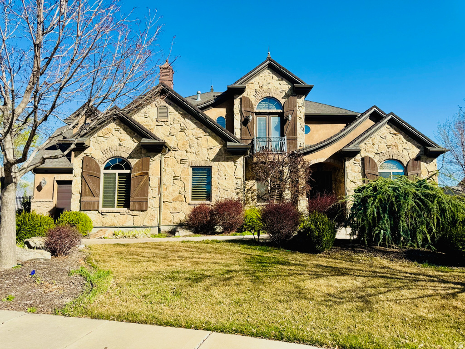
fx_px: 322
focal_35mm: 24
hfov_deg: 71.6
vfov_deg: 56.8
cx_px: 232
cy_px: 174
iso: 80
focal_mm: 6.76
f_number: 1.78
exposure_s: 1/4310
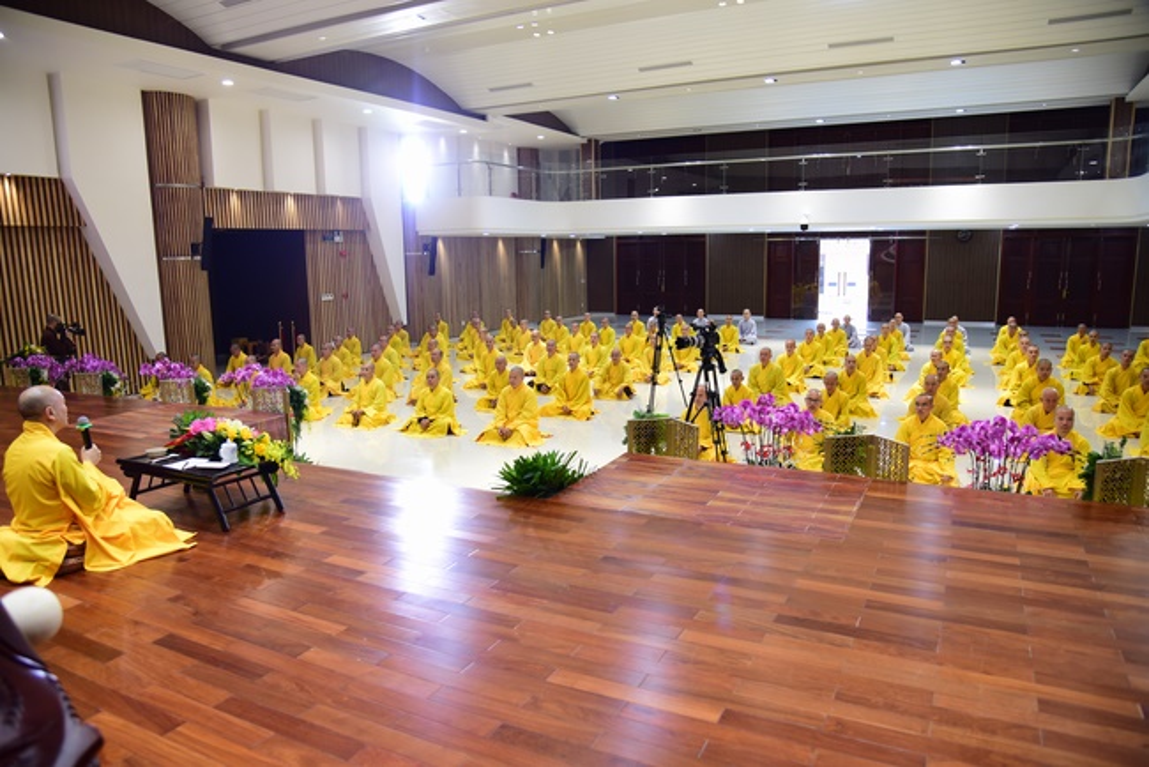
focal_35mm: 24
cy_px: 384
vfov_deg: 53.2
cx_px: 574
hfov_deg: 73.7
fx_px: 766
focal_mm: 24
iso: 1000
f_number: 4.5
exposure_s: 1/80
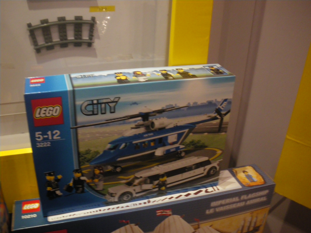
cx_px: 156
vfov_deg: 39.7
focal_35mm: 36
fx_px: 323
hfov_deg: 51.4
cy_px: 116
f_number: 3.5
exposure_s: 1/60
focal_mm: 6.3
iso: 400
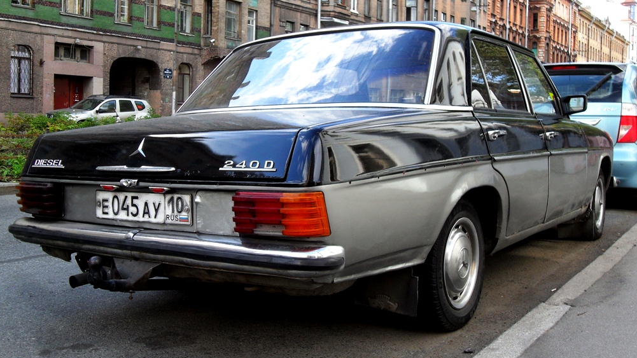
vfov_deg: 30.4
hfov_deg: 51.6
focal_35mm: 39
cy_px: 158
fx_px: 659
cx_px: 321
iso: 80
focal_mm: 6.3
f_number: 3.6
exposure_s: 1/250
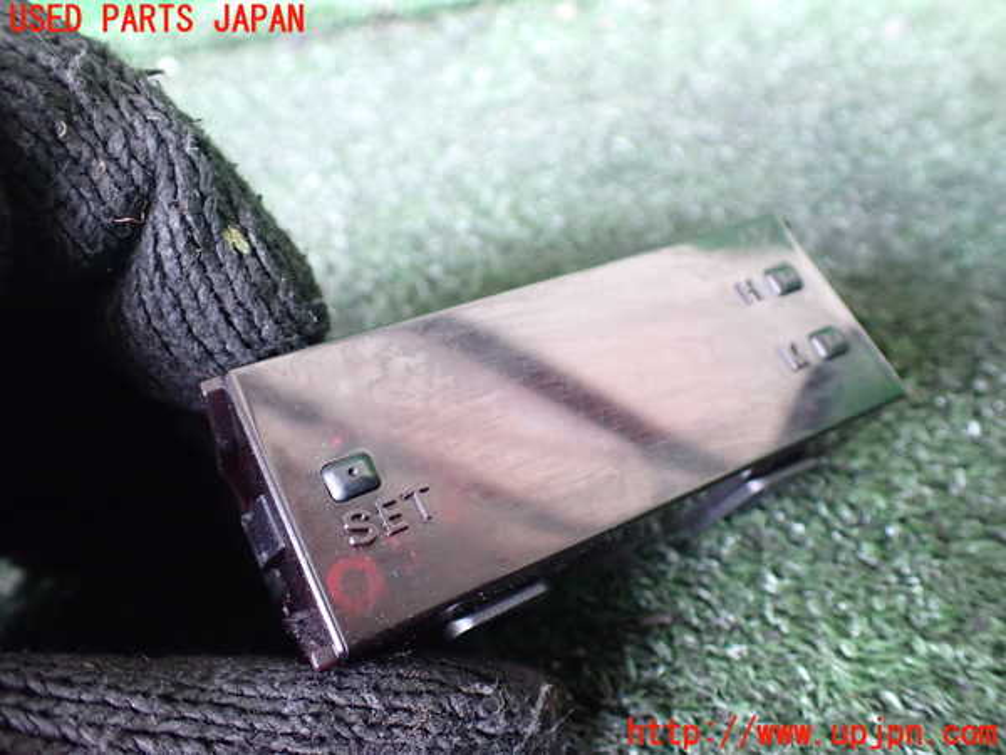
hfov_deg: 60.0
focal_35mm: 30
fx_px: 872
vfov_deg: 46.8
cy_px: 378
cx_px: 503
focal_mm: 5.4
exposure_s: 1/30
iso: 800
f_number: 2.3
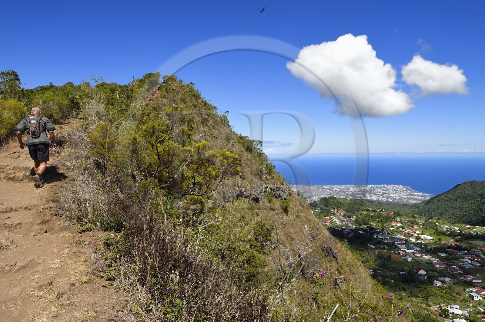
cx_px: 242
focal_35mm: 24
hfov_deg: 73.8
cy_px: 161
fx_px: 323
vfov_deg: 53.1
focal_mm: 24
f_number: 16
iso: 200
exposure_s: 1/250
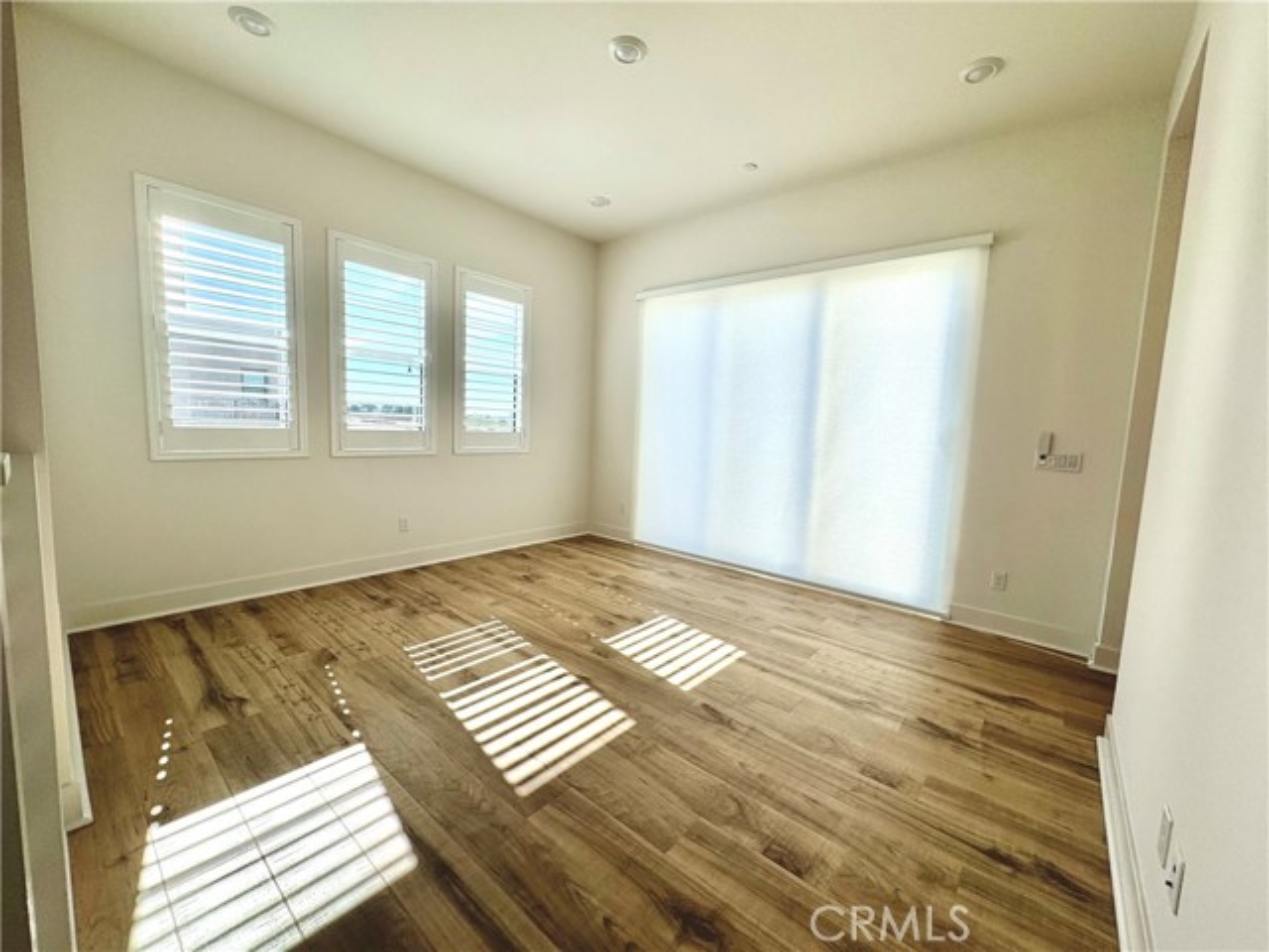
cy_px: 476
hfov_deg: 102.1
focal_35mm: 14
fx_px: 513
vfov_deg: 85.7
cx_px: 634
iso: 40
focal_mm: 2.22
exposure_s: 1/858
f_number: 2.2
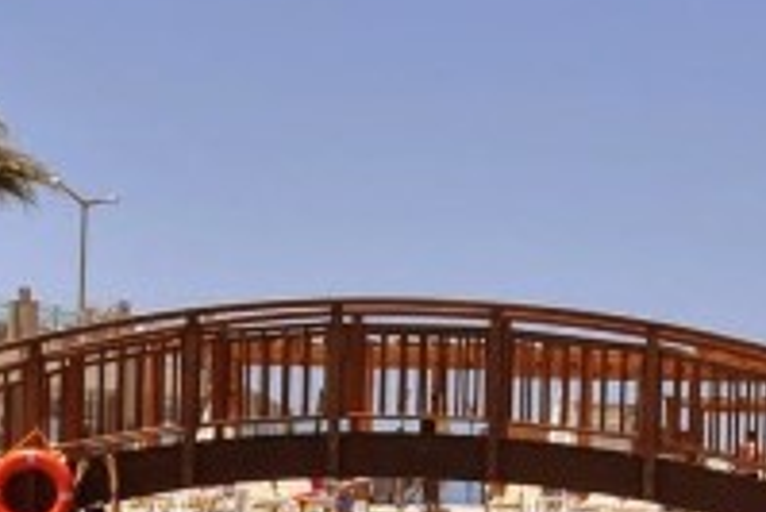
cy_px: 616
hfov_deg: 13.1
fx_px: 3322
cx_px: 518
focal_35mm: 156
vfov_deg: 8.7
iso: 100
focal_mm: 18
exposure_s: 1/320
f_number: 9
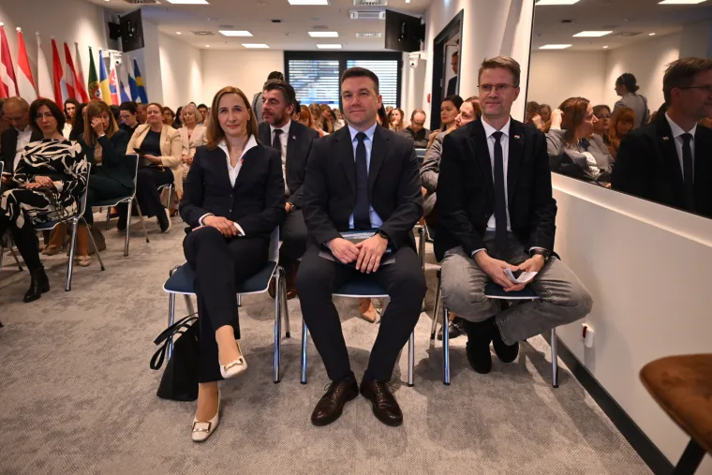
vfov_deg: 51.3
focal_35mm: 25
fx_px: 495
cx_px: 356
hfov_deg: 71.5
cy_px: 238
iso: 800
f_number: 2.8
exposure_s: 1/89.9
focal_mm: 25
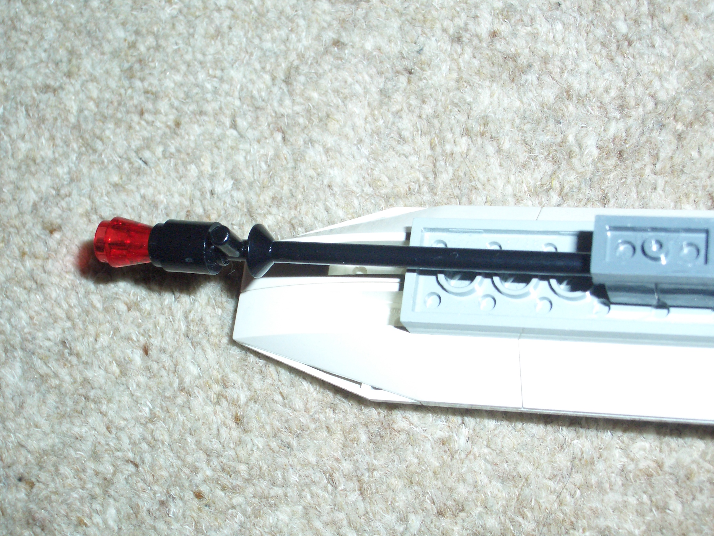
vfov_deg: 23.7
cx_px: 357
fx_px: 1279
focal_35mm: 62
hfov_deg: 31.2
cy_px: 268
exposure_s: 1/60
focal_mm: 10.2
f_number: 5.6
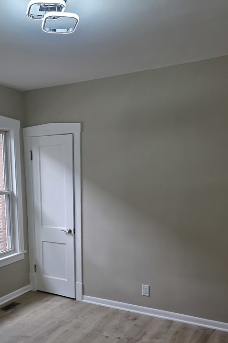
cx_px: 53
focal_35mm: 36
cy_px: 230
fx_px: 342
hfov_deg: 35.9
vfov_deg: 52.1
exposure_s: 1/120
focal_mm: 6.3
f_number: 1.7
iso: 125
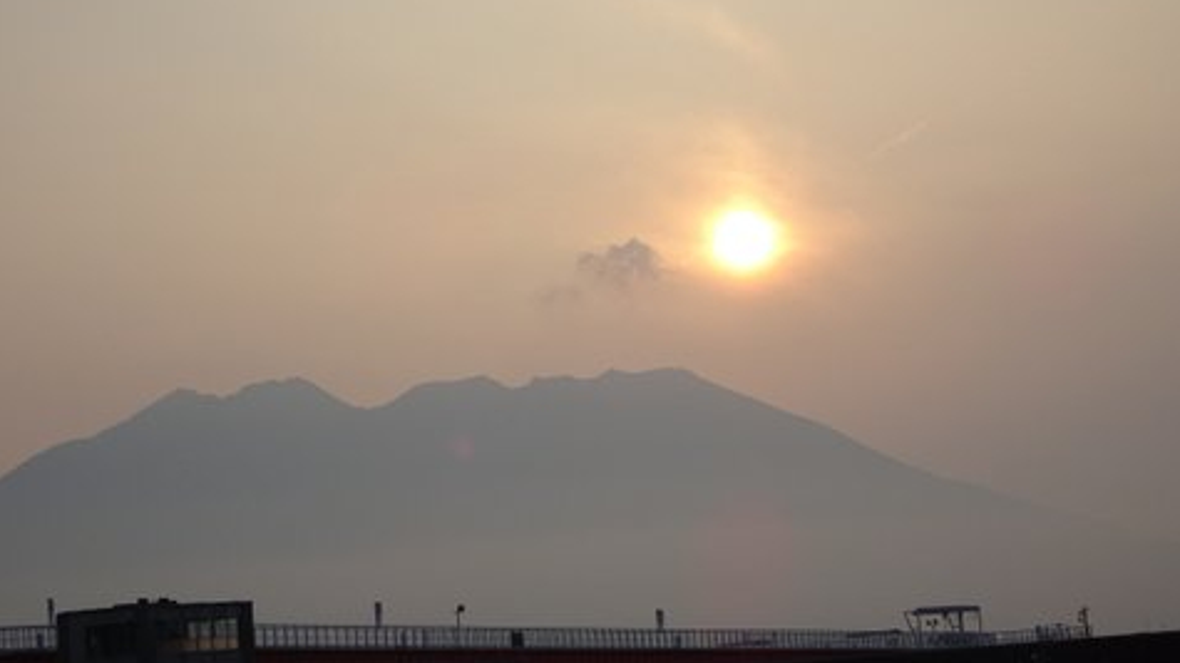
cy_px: 340
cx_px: 594
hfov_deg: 24.2
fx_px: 2753
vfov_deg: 13.7
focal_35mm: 88
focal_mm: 13.69
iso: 80
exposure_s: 1/640
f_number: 5
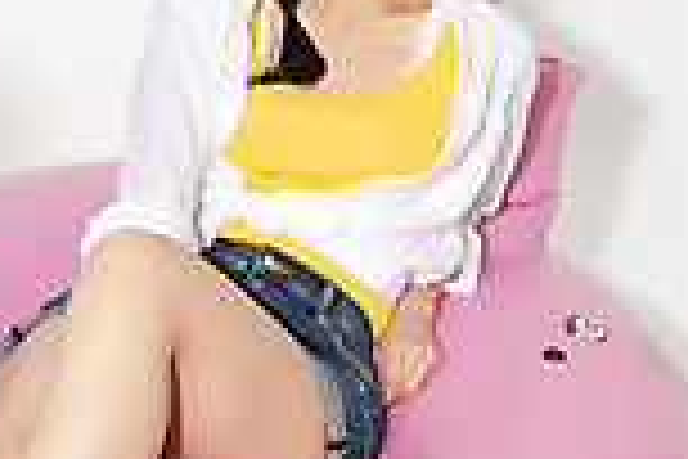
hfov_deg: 12.4
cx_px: -20
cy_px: 346
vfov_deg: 8.4
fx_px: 3134
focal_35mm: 164
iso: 100
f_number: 18
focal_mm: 42
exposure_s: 1/125
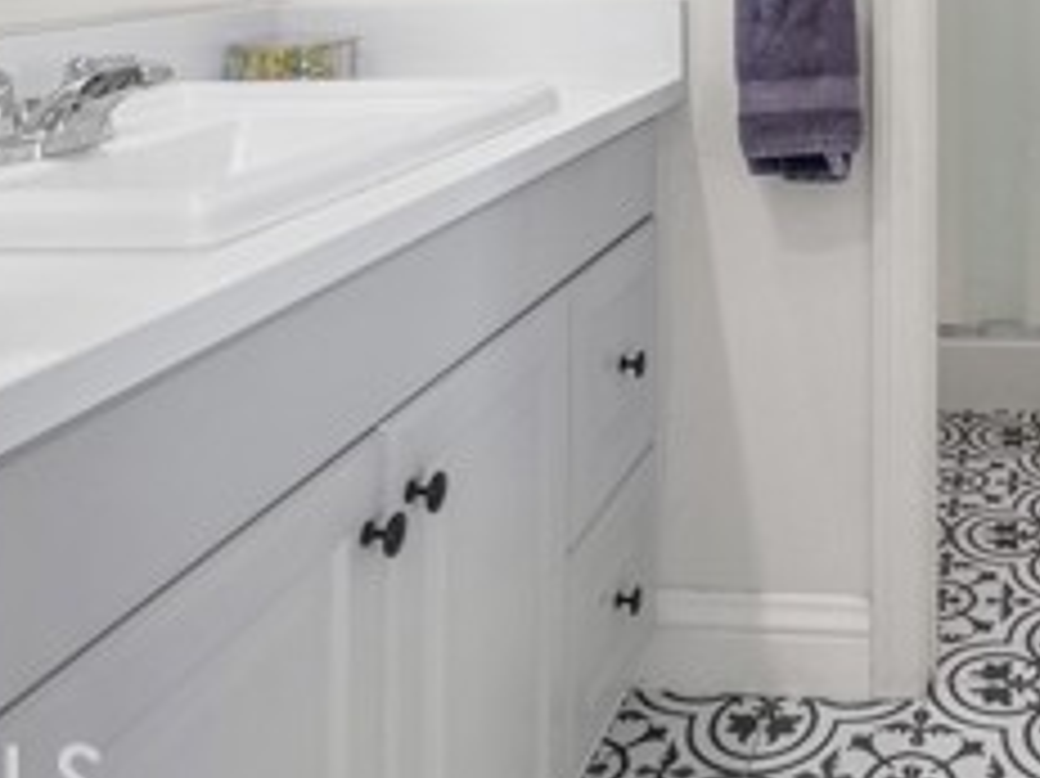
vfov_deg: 31.3
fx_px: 1201
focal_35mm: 40
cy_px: -108
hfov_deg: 41.4
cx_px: 1013
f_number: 7.1
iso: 320
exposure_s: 1/13
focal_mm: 10
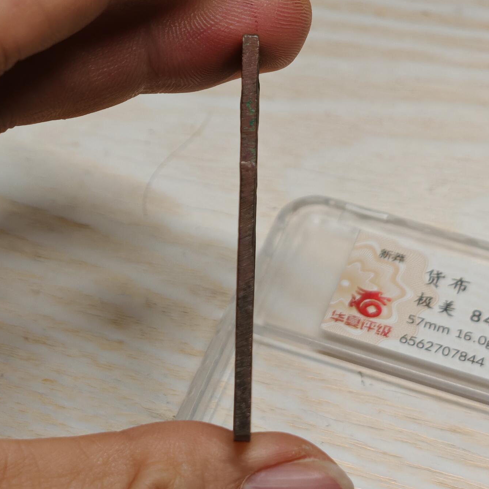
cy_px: 228
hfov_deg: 15.4
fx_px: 1806
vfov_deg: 15.4
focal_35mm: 113
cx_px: 244
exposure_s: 1/100
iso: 50
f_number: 1.6
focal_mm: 7.62
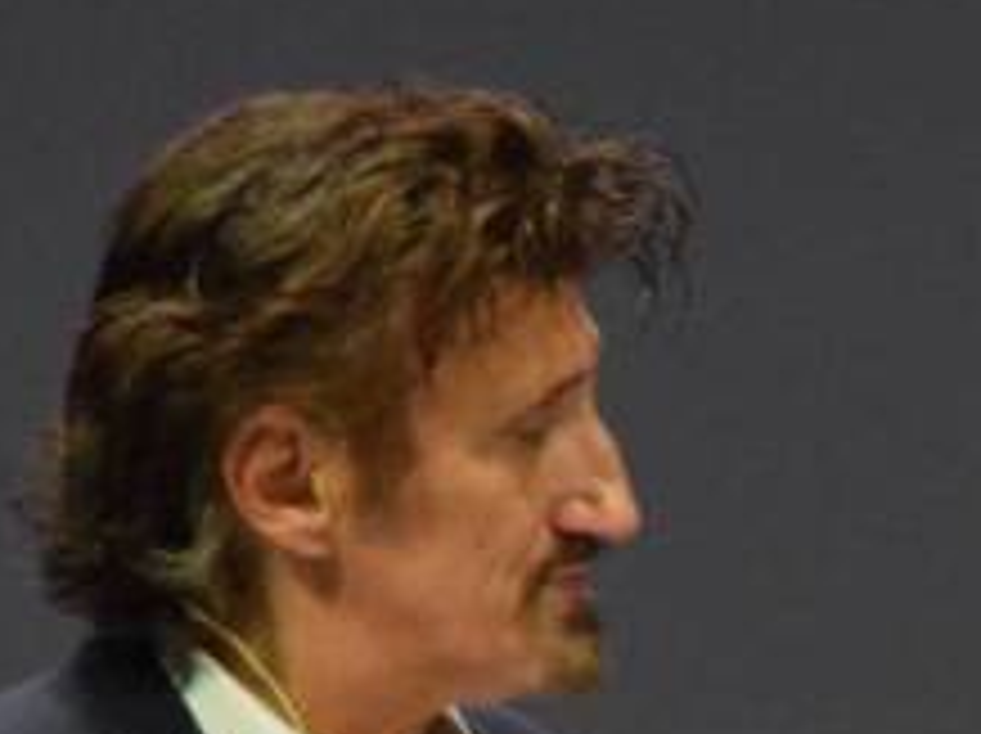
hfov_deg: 2.8
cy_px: 1225
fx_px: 20163
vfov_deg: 2.1
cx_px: 1822
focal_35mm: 712
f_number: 5.6
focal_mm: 105
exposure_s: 1/125
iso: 4000
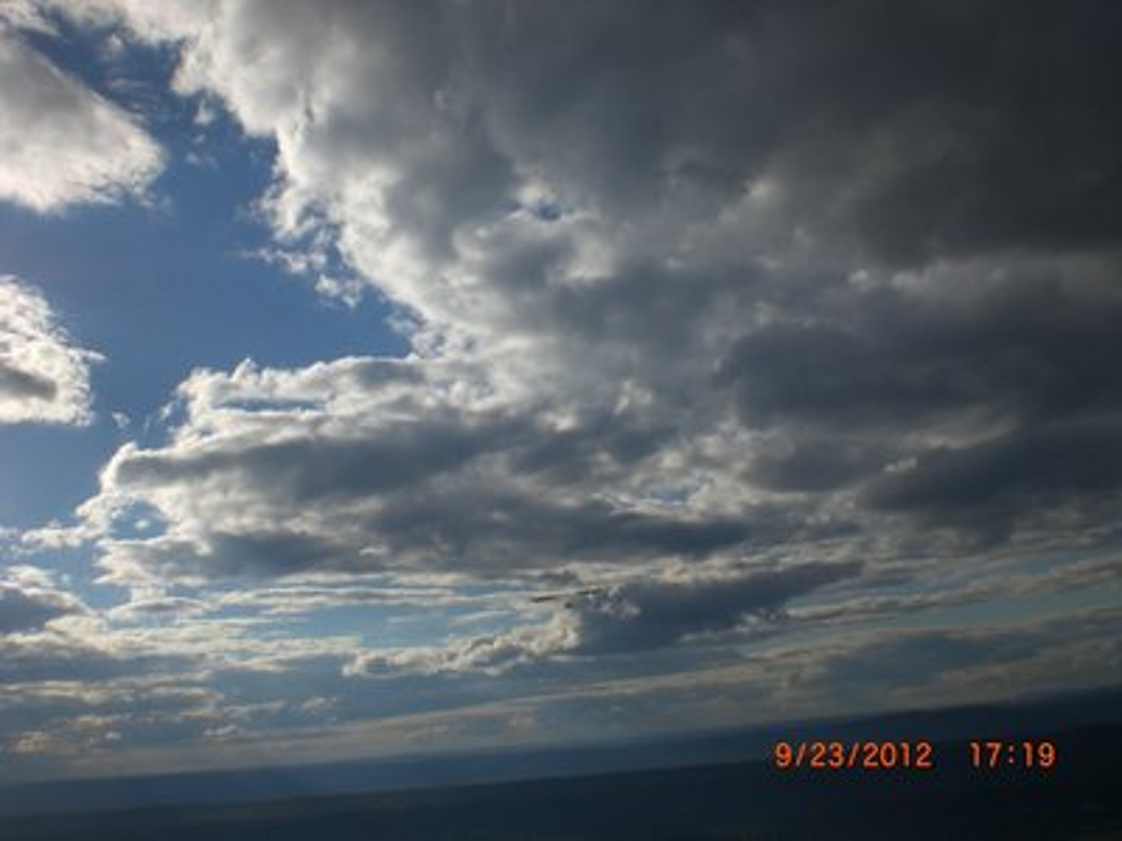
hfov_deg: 49.0
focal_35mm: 38
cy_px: 420
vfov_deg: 37.7
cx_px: 561
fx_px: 1232
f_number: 4.4
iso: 50
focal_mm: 6.3
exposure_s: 1/2000
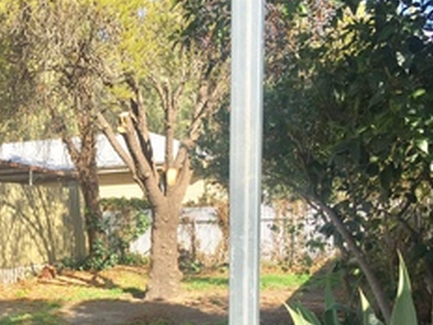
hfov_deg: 36.6
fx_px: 625
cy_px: 267
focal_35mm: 50
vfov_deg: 28.4
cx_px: 75
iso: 32
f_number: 2.2
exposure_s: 1/898
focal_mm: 4.15
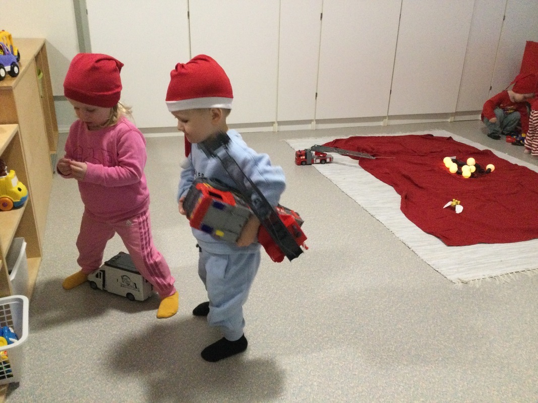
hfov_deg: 58.4
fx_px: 482
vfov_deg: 45.4
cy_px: 202
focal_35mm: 31
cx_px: 269
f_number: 2.4
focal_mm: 3.3
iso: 250
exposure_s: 1/17
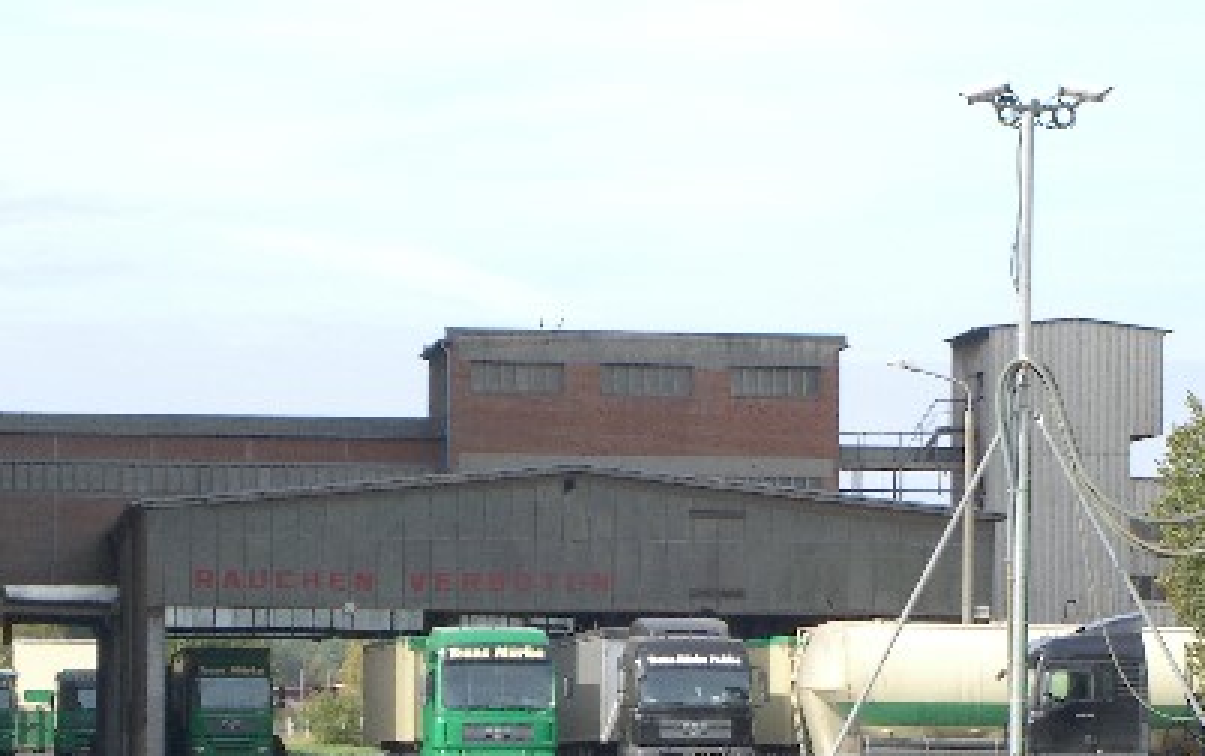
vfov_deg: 7.5
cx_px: 658
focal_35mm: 175
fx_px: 5752
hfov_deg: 12.0
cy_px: 548
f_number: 5.1
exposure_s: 1/200
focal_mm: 23.7
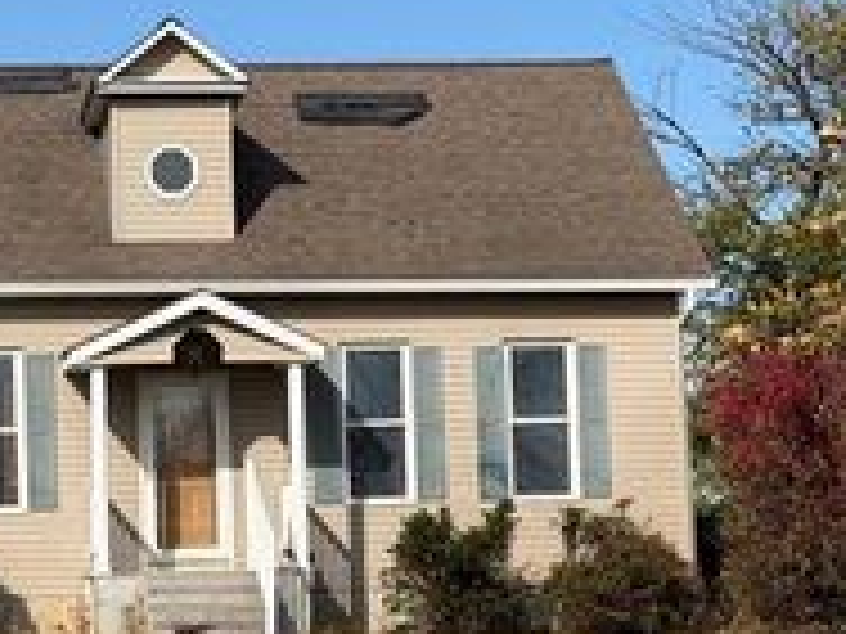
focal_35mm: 128
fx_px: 3128
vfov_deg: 11.6
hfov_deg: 15.4
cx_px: 279
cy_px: 344
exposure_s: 1/6024
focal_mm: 6.76
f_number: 1.78
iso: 64
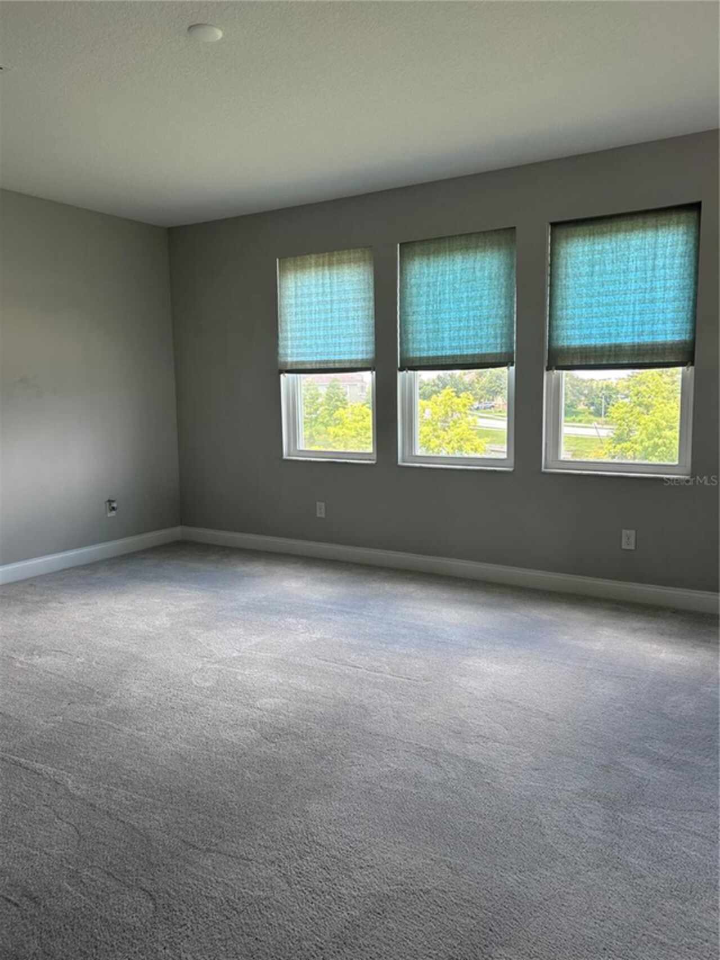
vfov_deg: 67.3
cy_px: 480
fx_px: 721
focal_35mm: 26
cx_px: 360
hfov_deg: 53.1
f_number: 1.5
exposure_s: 1/120
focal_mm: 5.7
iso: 64
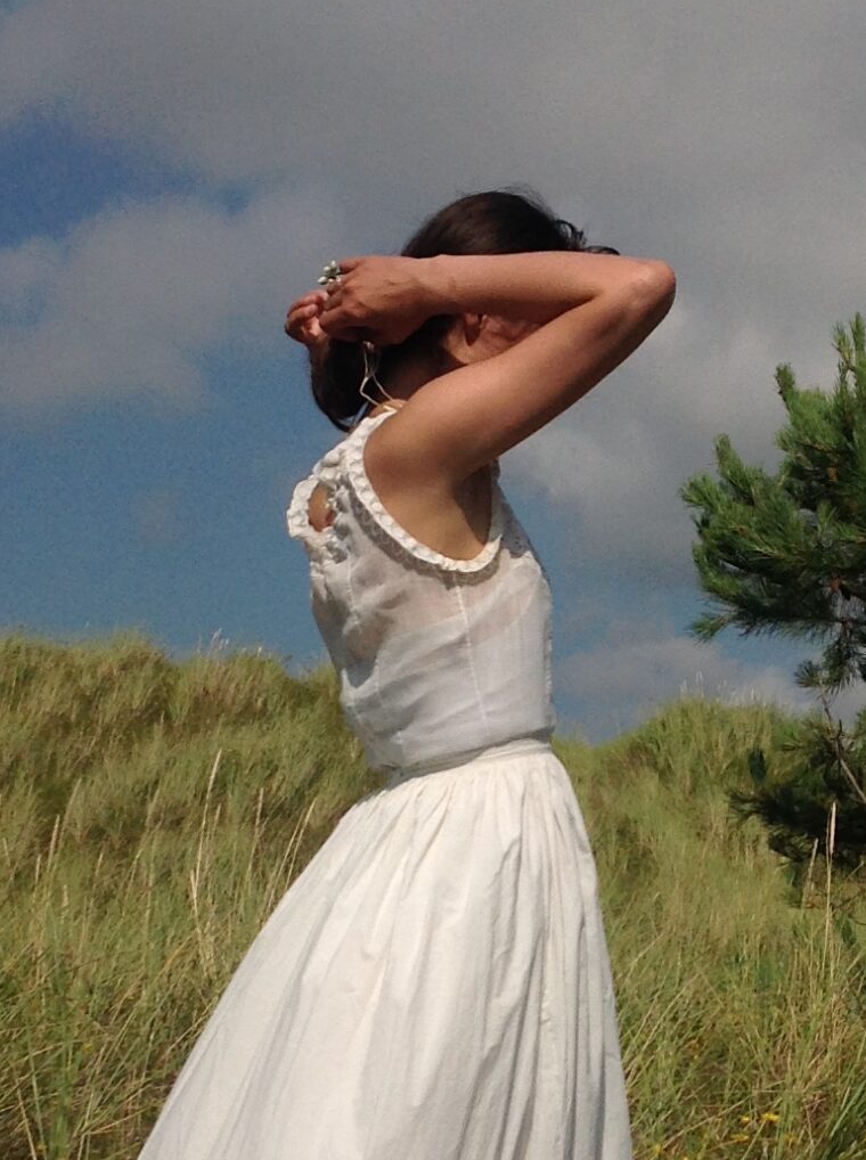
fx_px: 2944
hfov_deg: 16.6
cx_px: 652
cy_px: 832
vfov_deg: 22.1
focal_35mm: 88
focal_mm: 4.28
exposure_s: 1/7576
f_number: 2.4
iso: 64
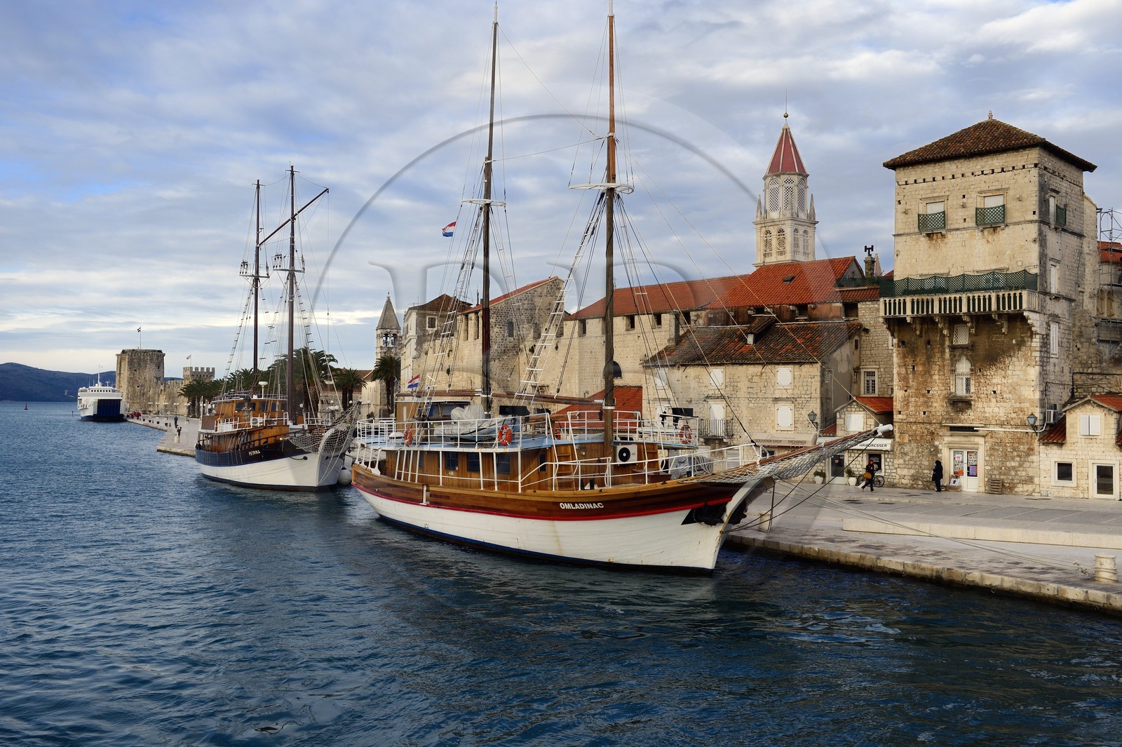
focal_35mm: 34
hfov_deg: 55.8
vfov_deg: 38.8
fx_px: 1059
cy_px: 374
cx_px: 561
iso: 250
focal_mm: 34
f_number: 11
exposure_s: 1/250
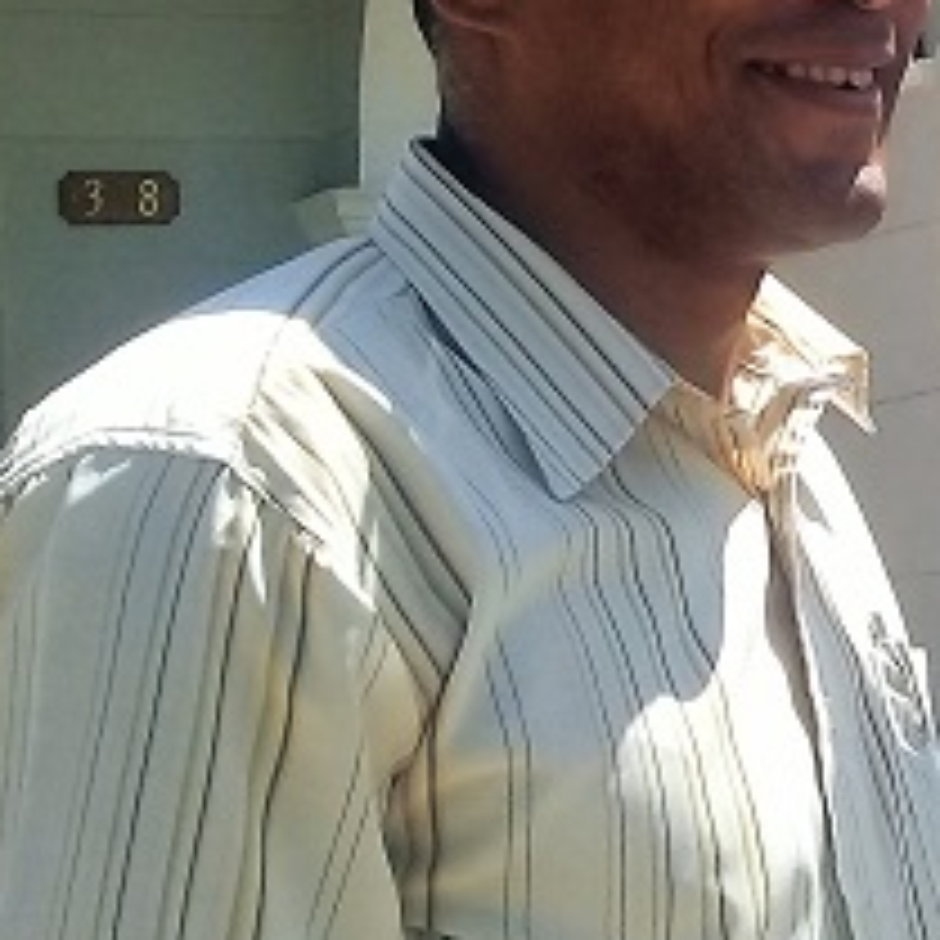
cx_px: 1462
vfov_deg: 16.4
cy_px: 153
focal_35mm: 105
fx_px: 3226
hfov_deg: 15.2
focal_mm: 3.3
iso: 50
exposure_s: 1/646
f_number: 2.2
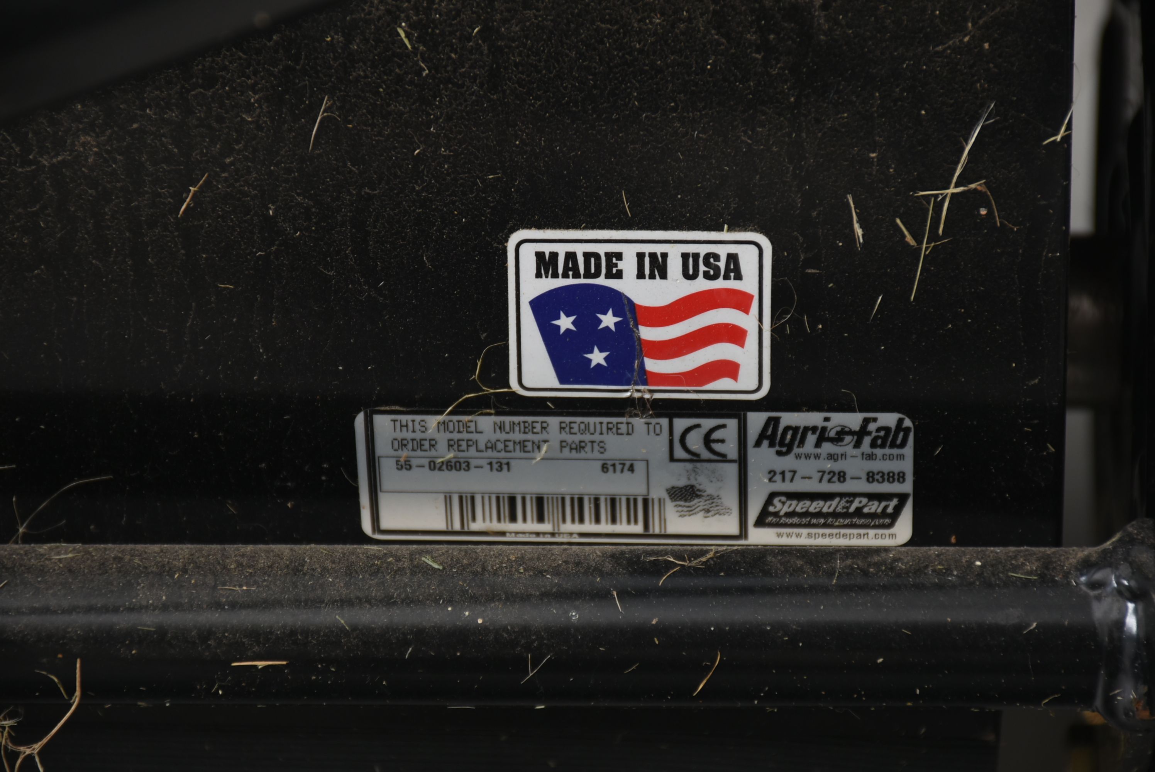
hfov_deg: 9.8
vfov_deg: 6.6
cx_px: 578
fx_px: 6743
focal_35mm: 210
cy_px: 386
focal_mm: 140
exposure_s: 1/160
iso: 200
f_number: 7.1
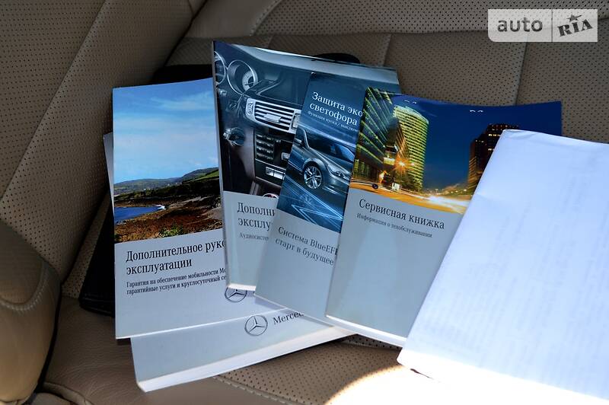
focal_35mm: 48
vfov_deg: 28.0
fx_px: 811
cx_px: 304
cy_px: 202
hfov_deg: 41.1
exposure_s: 1/125
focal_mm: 32
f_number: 4.8
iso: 125
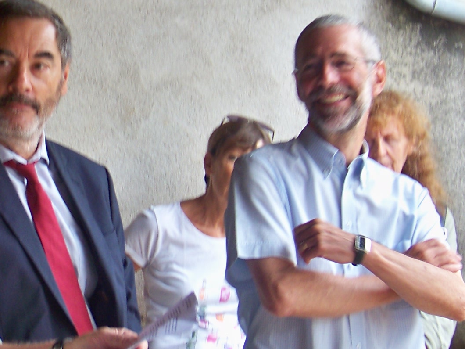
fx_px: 2136
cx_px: 22
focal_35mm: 159
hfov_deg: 12.3
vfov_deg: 9.3
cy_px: 180
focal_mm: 13.2
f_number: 3.2
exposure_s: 1/40
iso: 64
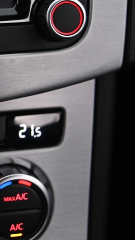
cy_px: -2
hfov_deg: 8.7
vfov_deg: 16.4
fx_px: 814
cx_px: -179
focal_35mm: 128
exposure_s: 1/25
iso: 2000
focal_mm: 40
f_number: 4
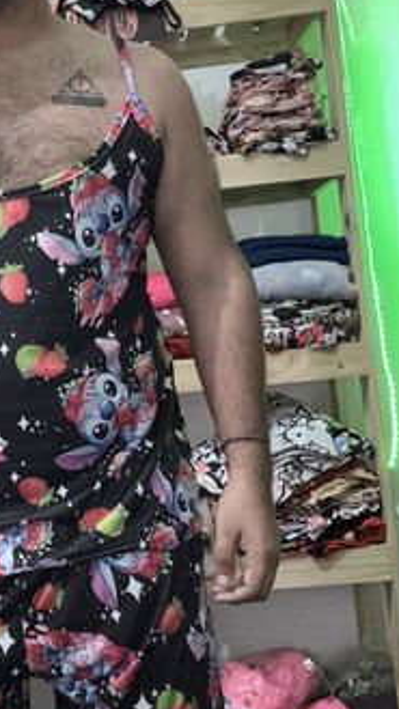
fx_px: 997
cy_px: 322
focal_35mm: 53
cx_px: 0
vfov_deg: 39.1
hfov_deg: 21.8
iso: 320
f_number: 1.9
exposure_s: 1/33
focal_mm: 2.69
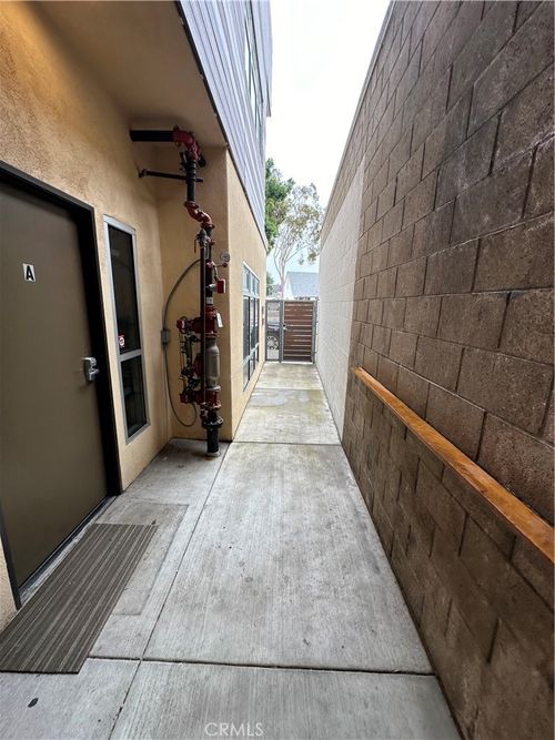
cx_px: 278
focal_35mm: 14
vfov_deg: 102.1
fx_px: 299
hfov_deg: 85.7
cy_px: 370
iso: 40
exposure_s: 1/220
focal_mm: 2.22
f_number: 2.2
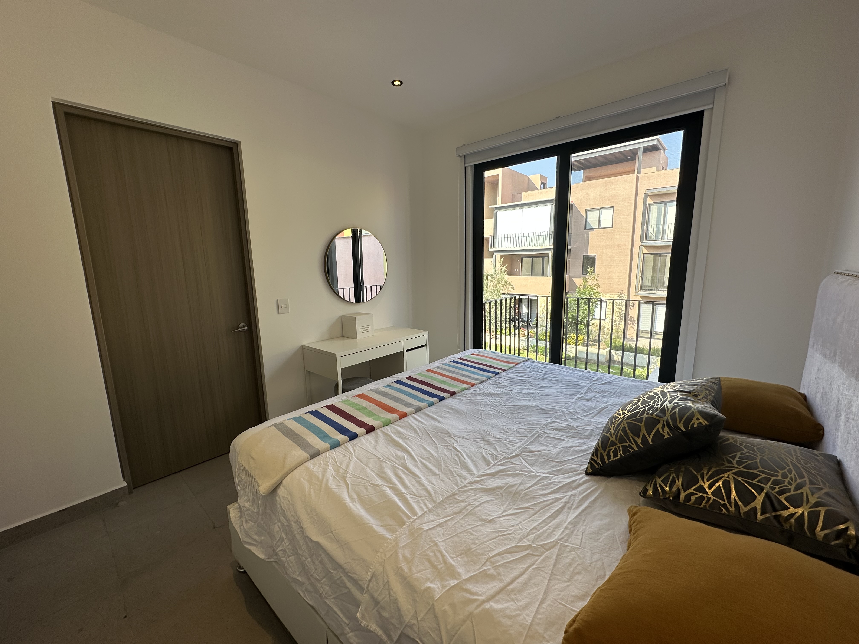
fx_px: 347
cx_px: 430
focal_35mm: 14
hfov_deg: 102.1
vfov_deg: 85.7
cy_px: 322
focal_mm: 2.22
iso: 40
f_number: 2.2
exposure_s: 1/274
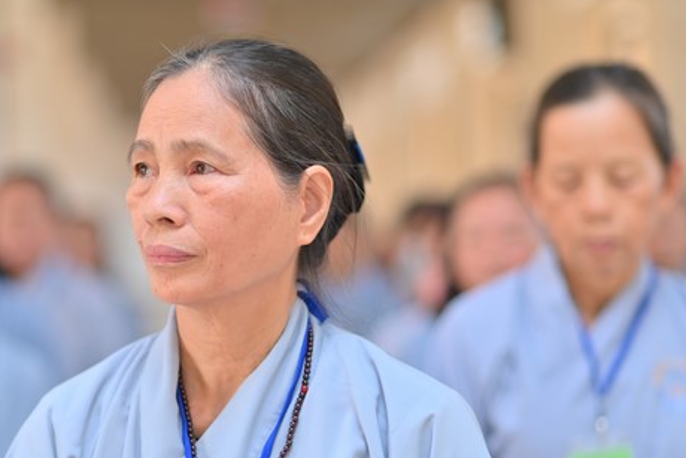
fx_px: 2287
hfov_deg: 17.0
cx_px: 231
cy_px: 305
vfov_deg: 11.4
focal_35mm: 120
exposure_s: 1/200
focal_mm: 85
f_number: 2
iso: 400
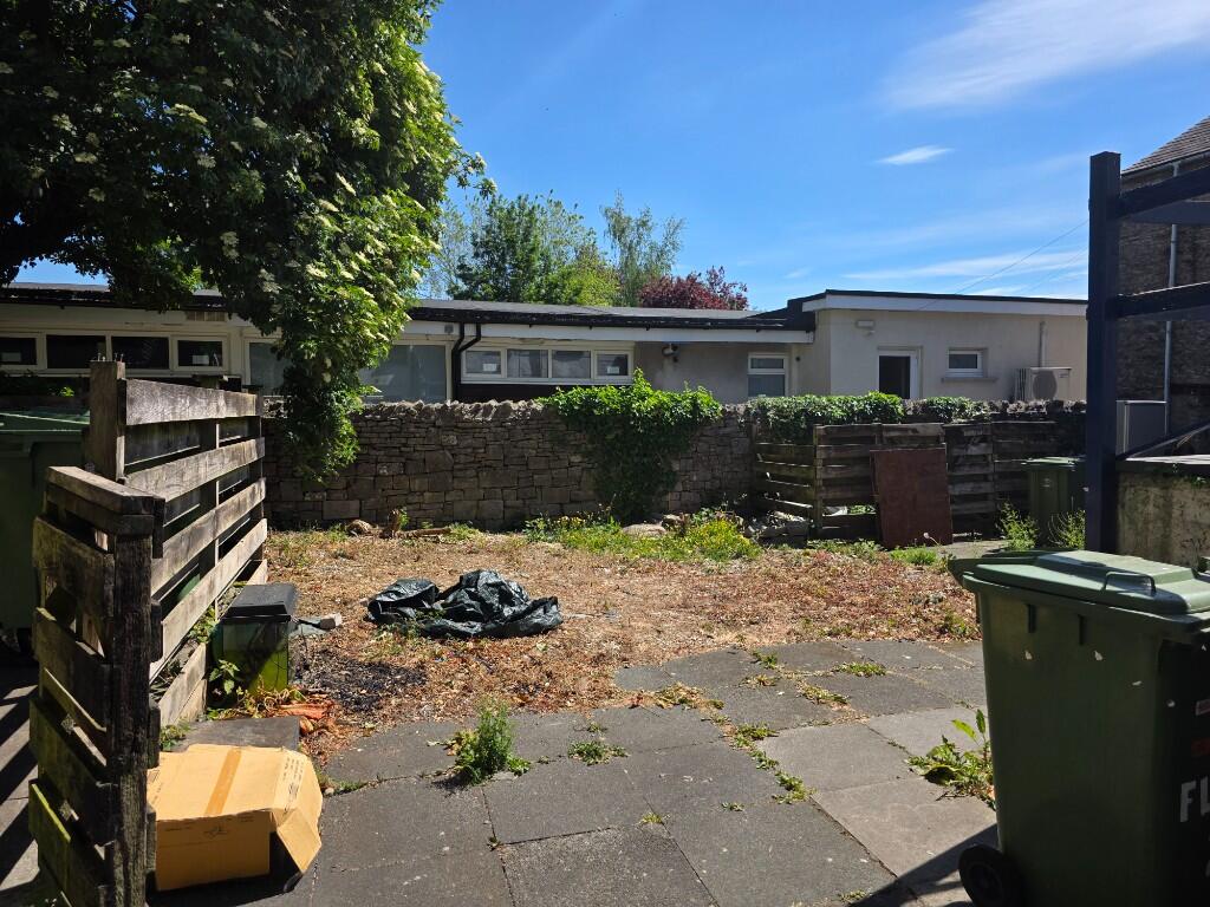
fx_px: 804
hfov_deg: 73.9
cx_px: 605
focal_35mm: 23
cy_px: 454
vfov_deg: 58.9
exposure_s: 1/4650
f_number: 1.7
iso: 80
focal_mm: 6.3
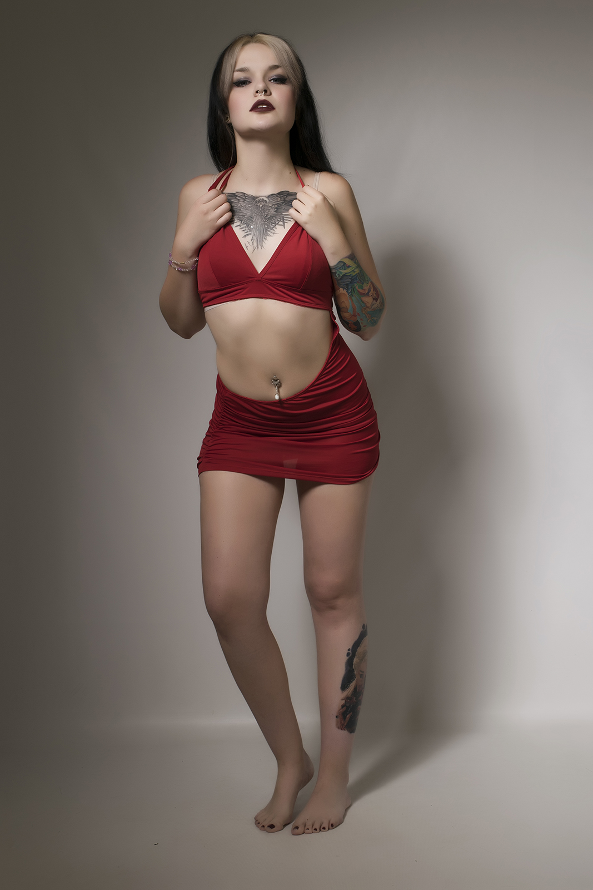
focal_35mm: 54
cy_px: 445
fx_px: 1334
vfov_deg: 36.9
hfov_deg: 25.1
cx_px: 296
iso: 100
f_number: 13
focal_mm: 36
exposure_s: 1/100
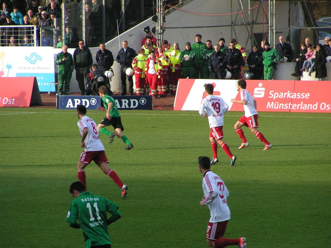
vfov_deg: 4.6
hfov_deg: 6.1
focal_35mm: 326
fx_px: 3117
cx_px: 166
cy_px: 124
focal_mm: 49.8
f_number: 4.5
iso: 50
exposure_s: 1/320
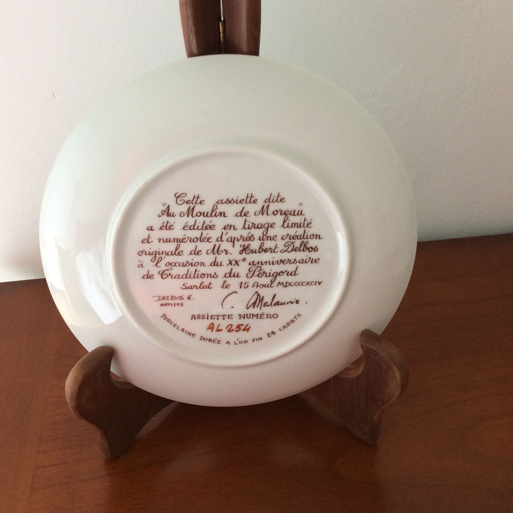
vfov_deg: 43.8
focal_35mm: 38
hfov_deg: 43.9
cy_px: 229
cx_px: 256
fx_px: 637
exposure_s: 1/25
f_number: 2.4
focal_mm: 3.3
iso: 80
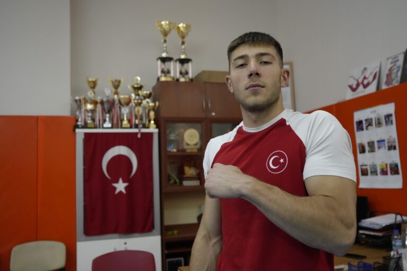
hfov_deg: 54.4
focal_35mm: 35
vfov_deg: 37.9
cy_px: 136
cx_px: 204
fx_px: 396
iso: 5000
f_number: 4
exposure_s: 1/160
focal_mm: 35
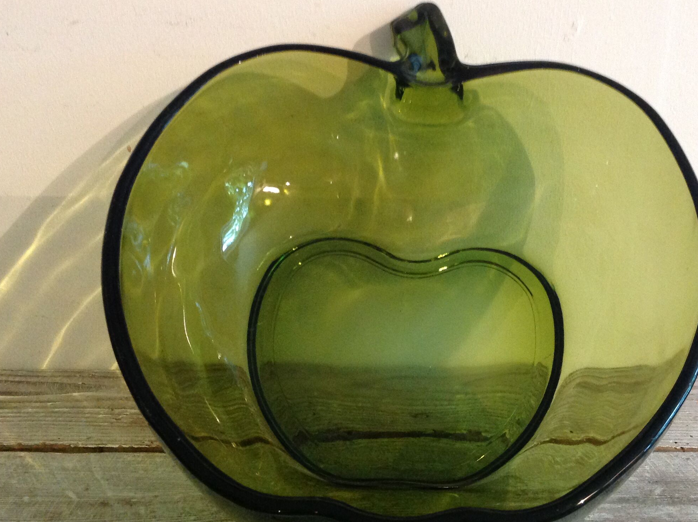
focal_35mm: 46
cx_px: 404
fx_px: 926
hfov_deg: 41.2
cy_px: 211
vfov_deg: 31.4
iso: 320
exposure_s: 1/15
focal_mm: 4.28
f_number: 2.4
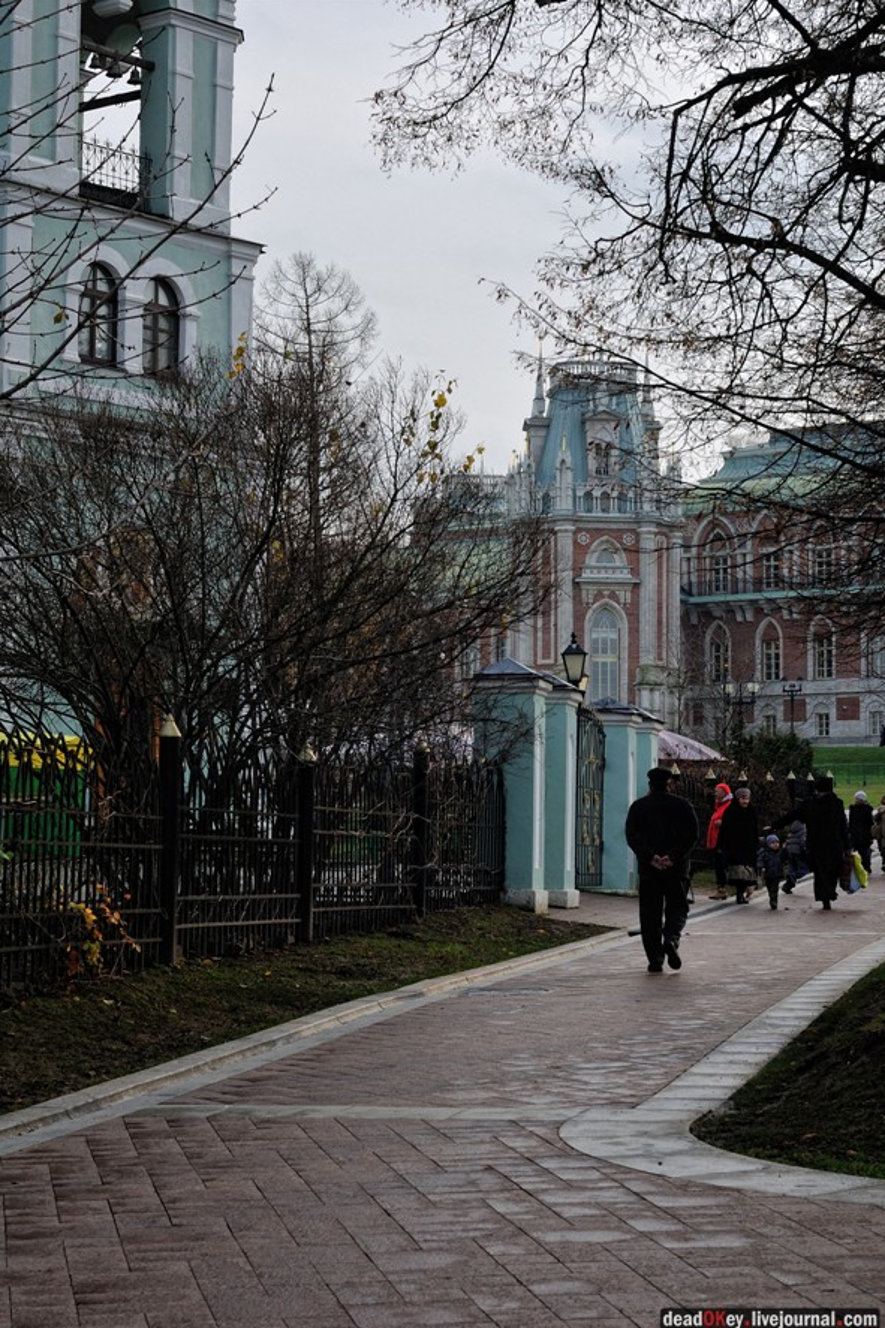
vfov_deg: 26.7
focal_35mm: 76
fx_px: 2803
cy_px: 671
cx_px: 442
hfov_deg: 17.9
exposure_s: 1/250
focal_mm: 50
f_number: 6.3
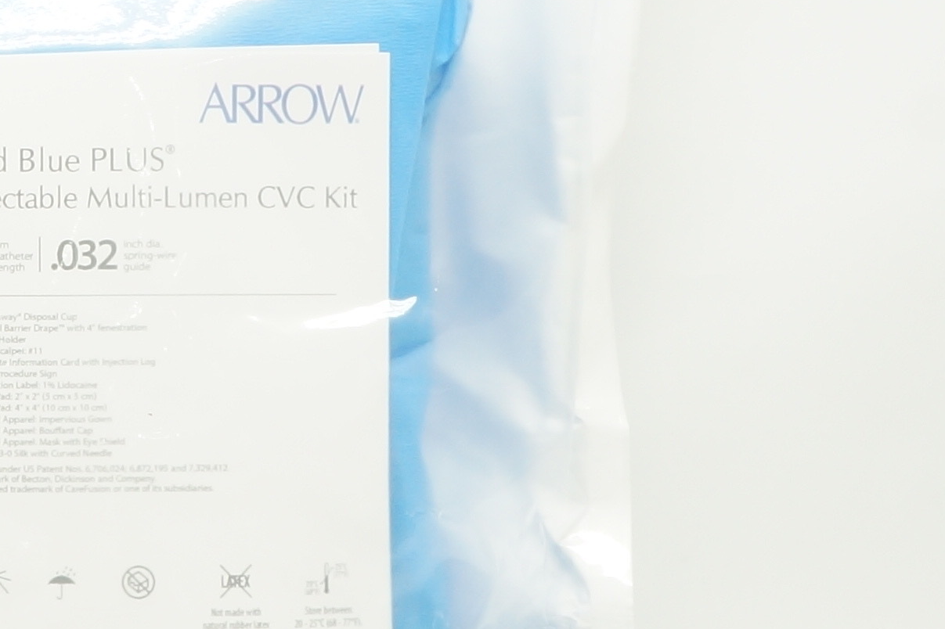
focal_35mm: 122
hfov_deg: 16.5
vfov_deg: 11.2
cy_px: 245
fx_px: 3201
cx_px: 50
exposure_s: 1/15
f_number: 11
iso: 400
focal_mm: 20
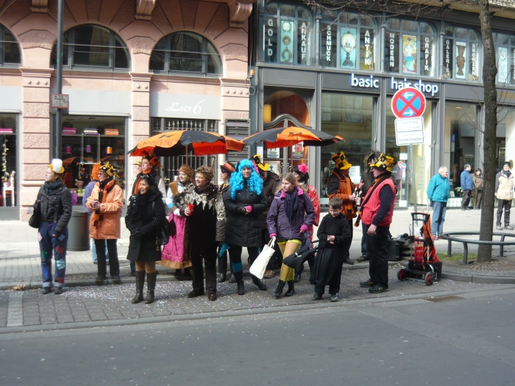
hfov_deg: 46.8
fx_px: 595
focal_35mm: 40
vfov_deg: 36.0
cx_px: 258
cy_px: 193
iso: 100
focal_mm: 5.5
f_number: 2.8
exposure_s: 1/160
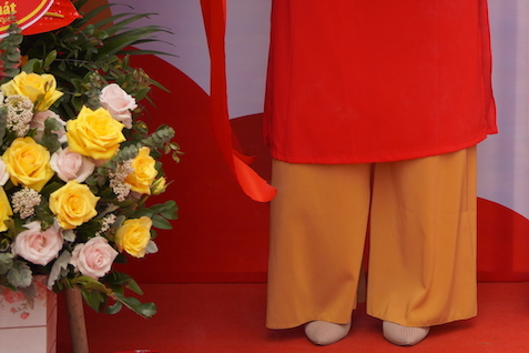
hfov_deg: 12.7
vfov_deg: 8.6
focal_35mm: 154
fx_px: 2258
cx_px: 774
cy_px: -243
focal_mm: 40.7
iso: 160
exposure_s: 1/250
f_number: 3.2
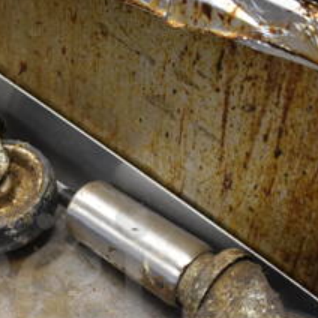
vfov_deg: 25.4
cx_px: 45
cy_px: 282
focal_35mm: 66
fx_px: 686
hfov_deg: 25.5
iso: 1600
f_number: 3.5
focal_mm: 18
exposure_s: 1/125
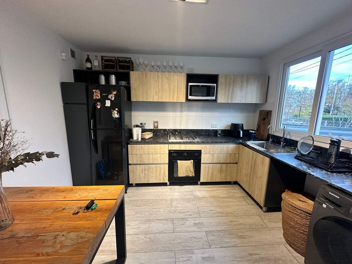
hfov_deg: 102.1
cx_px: 176
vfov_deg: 85.7
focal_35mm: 14
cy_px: 132
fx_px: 142
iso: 200
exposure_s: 1/100
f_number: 2.2
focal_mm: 2.22
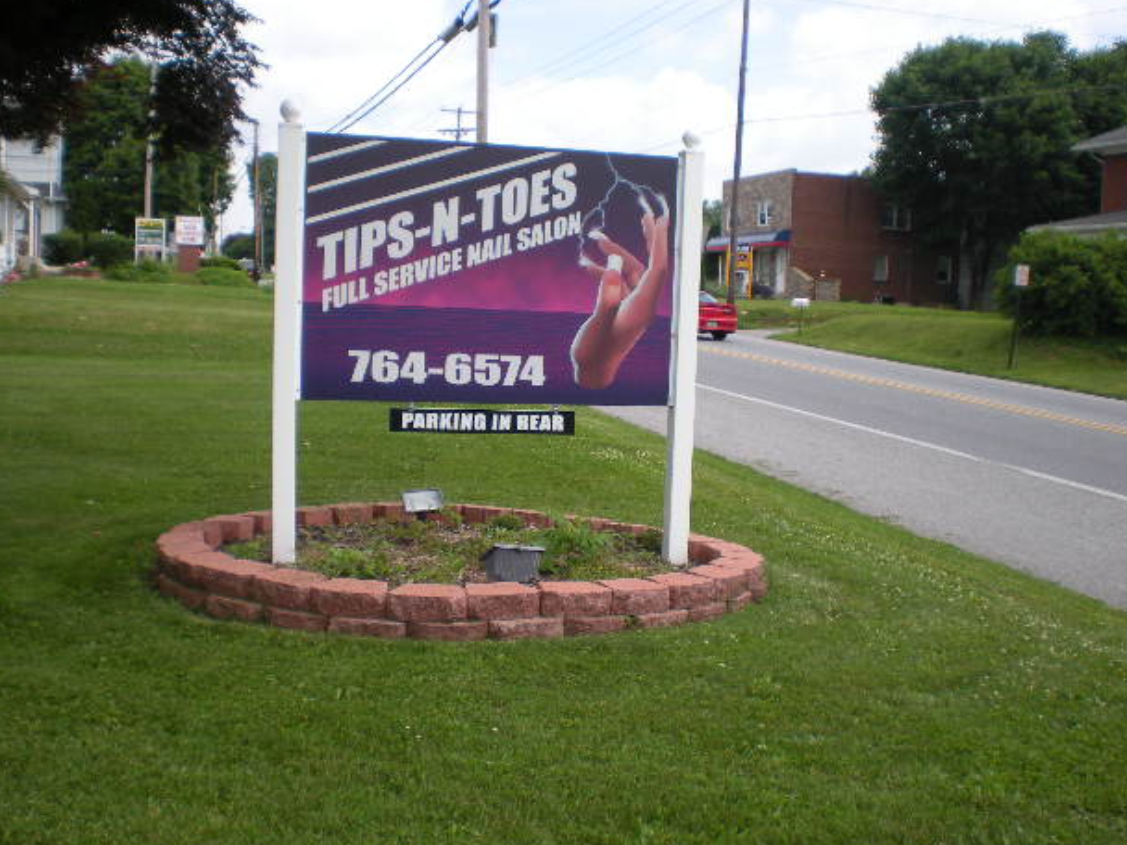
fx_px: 1302
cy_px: 419
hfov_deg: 46.8
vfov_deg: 36.0
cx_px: 545
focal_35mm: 40
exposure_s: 1/277
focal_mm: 6.3
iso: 64
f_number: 4.6
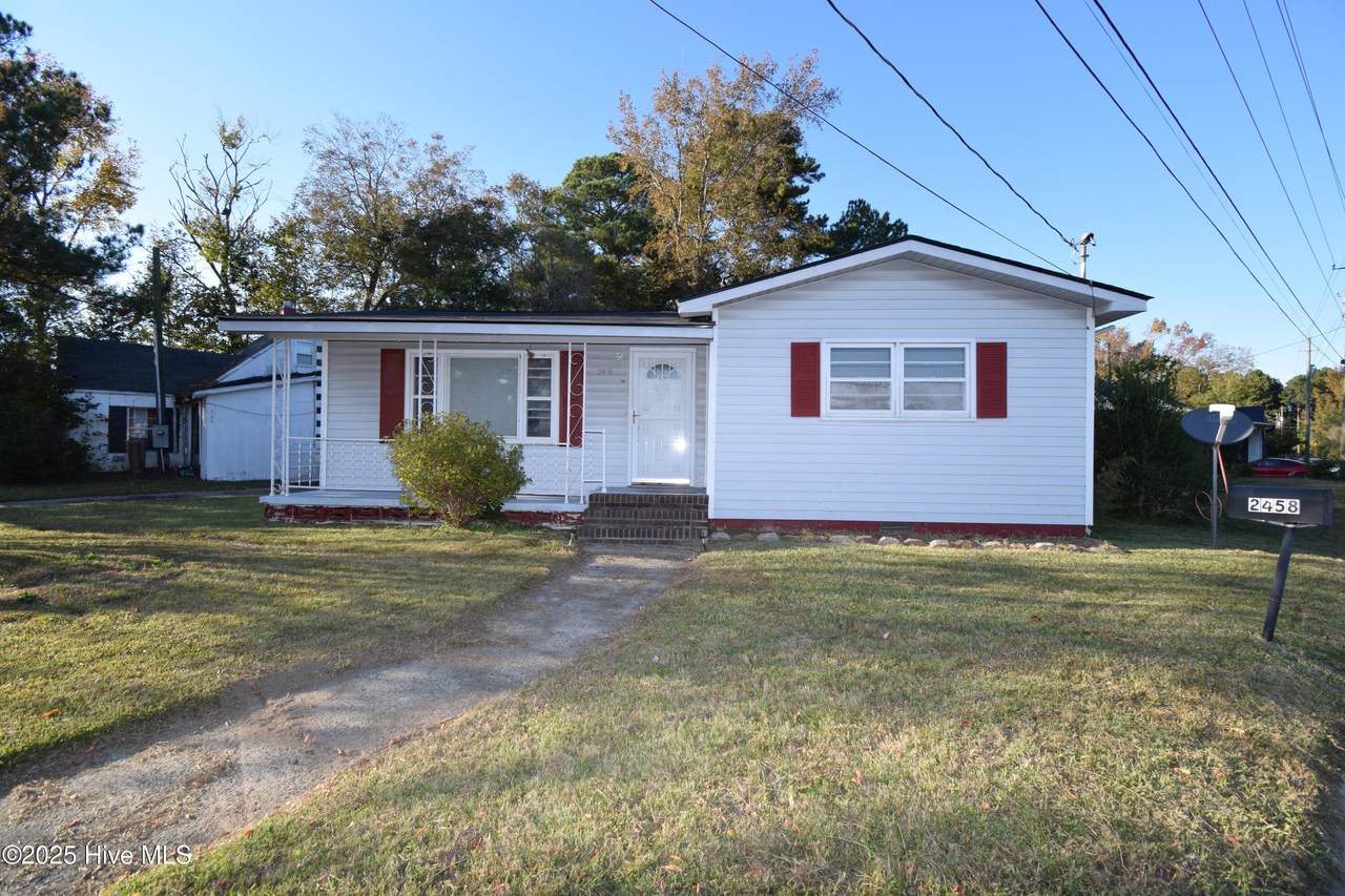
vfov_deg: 77.3
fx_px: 560
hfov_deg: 100.4
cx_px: 672
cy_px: 448
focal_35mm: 15
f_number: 8
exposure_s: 1/250
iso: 320
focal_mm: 10
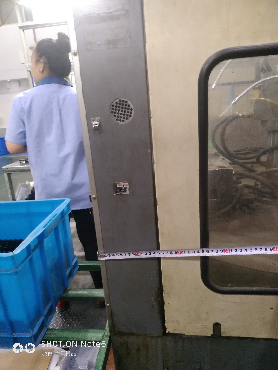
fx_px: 257
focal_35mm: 24
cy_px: 185
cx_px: 139
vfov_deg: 71.6
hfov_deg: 56.8
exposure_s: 1/20
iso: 857
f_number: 1.9
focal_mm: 3.94
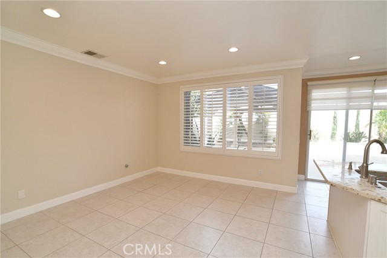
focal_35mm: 16
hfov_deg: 95.0
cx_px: 194
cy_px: 129
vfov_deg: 72.1
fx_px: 177
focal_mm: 11
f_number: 7.1
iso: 800
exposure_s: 1/200
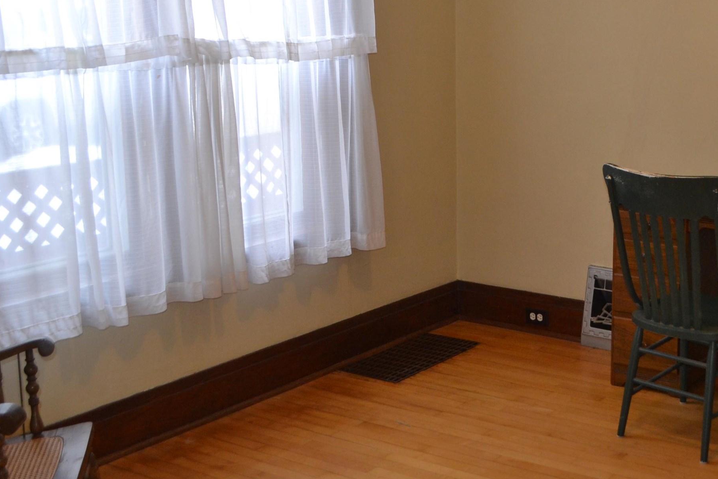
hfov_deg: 34.3
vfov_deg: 24.1
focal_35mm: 56
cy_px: 183
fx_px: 1117
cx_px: 601
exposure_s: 1/60
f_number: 3.8
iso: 560
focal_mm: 22
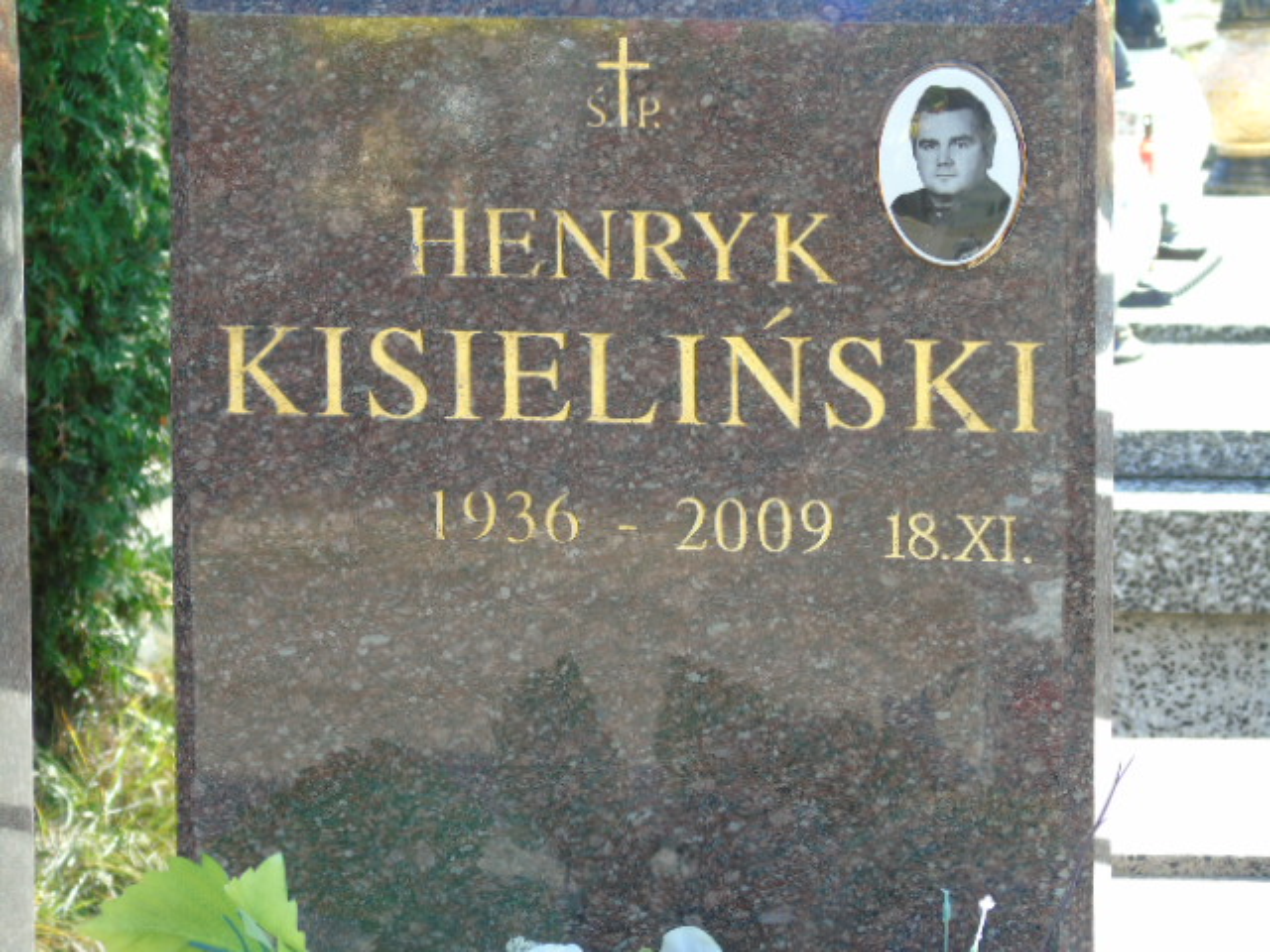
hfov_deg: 10.6
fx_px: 6824
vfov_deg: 8.0
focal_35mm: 186
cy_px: 476
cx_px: 635
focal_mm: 33
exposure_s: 1/125
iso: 100
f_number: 5
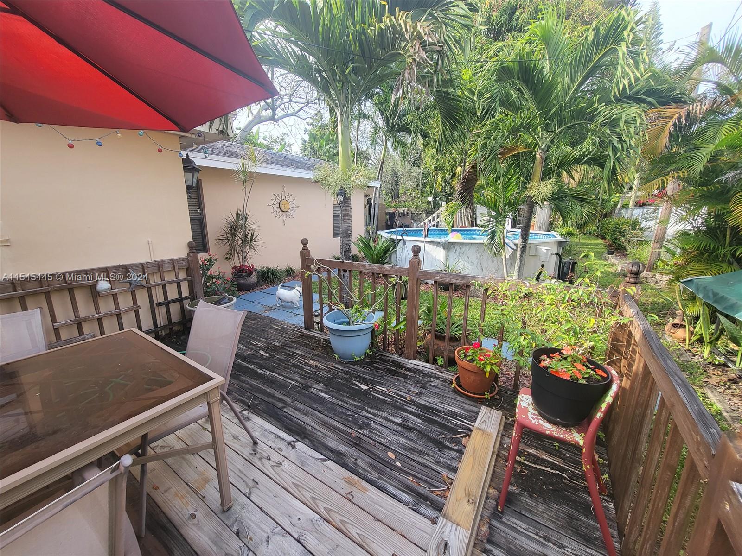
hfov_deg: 106.2
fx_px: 279
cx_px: 371
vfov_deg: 89.9
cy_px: 278
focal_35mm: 13
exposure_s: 1/120
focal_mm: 1.74
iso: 32
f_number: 2.2
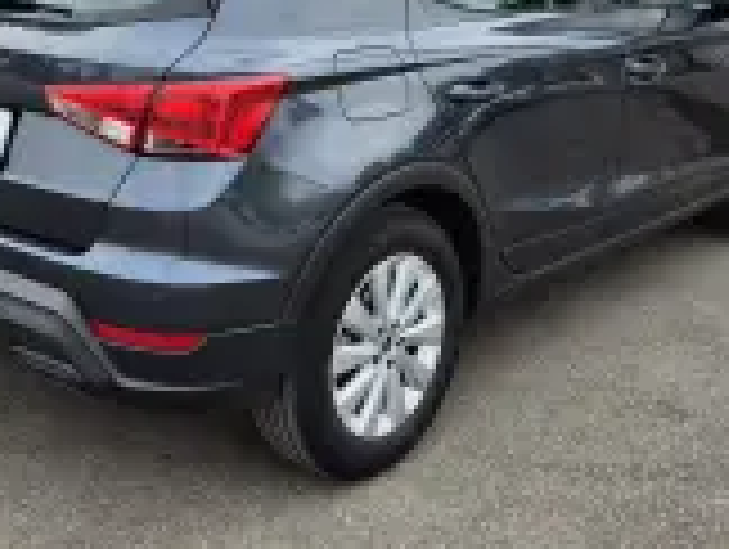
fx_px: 1076
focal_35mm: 51
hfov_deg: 37.2
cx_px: 261
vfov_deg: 28.0
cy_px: 99
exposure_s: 1/241
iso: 25
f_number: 1.8
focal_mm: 5.4
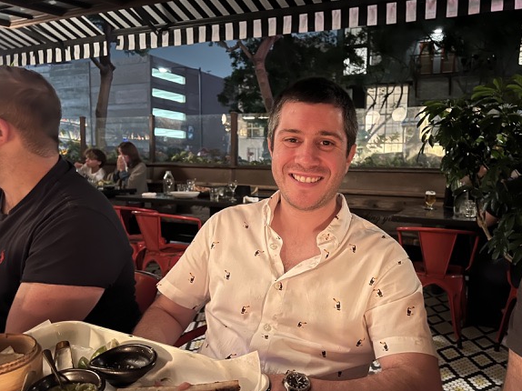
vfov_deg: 48.1
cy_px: 215
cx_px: 290
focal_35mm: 29
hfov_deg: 61.5
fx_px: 437
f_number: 1.5
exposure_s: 1/15
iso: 1000
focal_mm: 5.7
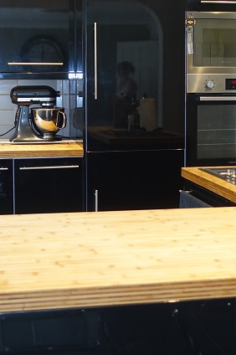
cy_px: 121
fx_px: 571
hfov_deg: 23.3
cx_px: 99
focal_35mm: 58
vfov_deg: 34.2
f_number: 2
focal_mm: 8.8
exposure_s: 1/30
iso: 125
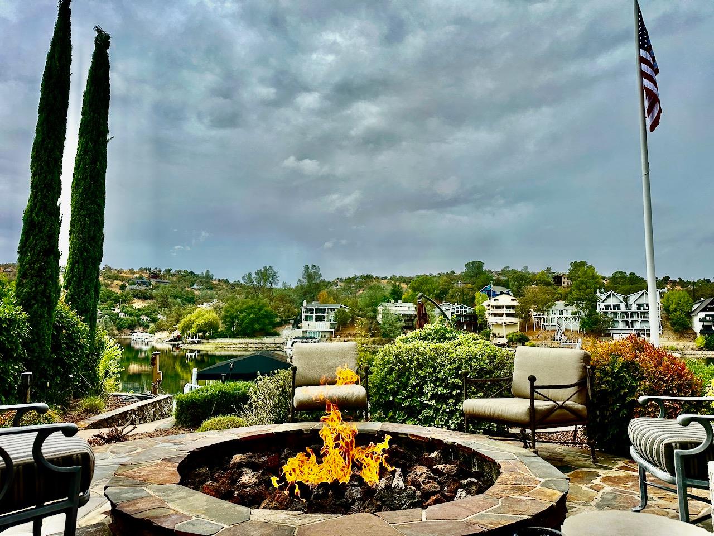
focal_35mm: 24
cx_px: 357
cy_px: 268
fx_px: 495
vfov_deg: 56.8
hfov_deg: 71.6
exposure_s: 1/3717
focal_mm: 6.86
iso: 80
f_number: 1.78
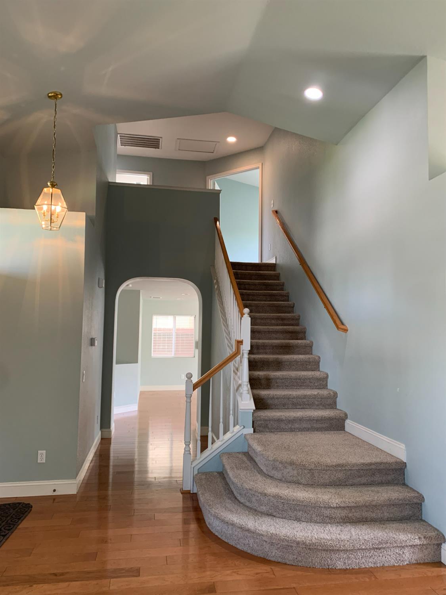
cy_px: 298
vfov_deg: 67.3
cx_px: 223
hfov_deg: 53.1
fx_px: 447
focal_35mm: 26
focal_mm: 4.25
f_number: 1.8
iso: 160
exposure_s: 1/60
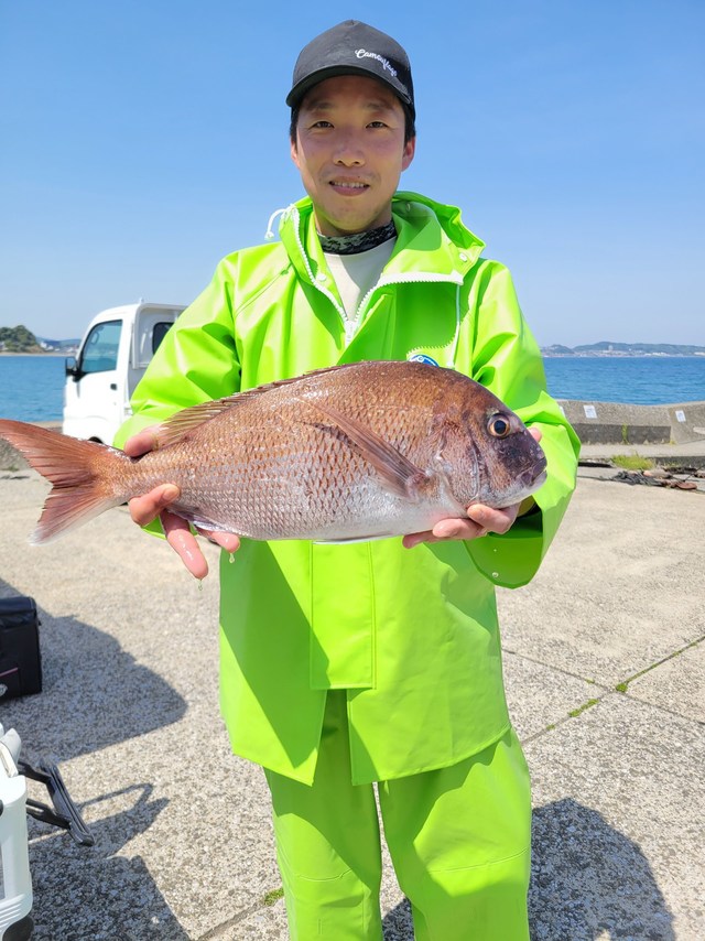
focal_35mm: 26
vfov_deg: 67.3
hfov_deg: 53.0
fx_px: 706
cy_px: 470
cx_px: 352
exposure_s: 1/1593
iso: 40
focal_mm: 5.4
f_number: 1.8
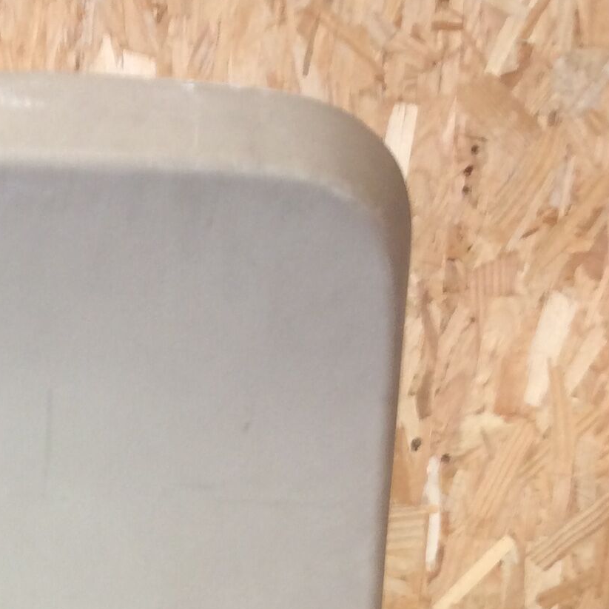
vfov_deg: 17.9
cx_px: -98
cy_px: 855
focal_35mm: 89
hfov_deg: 18.6
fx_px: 1771
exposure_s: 1/25
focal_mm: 3.3
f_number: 2.4
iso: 40
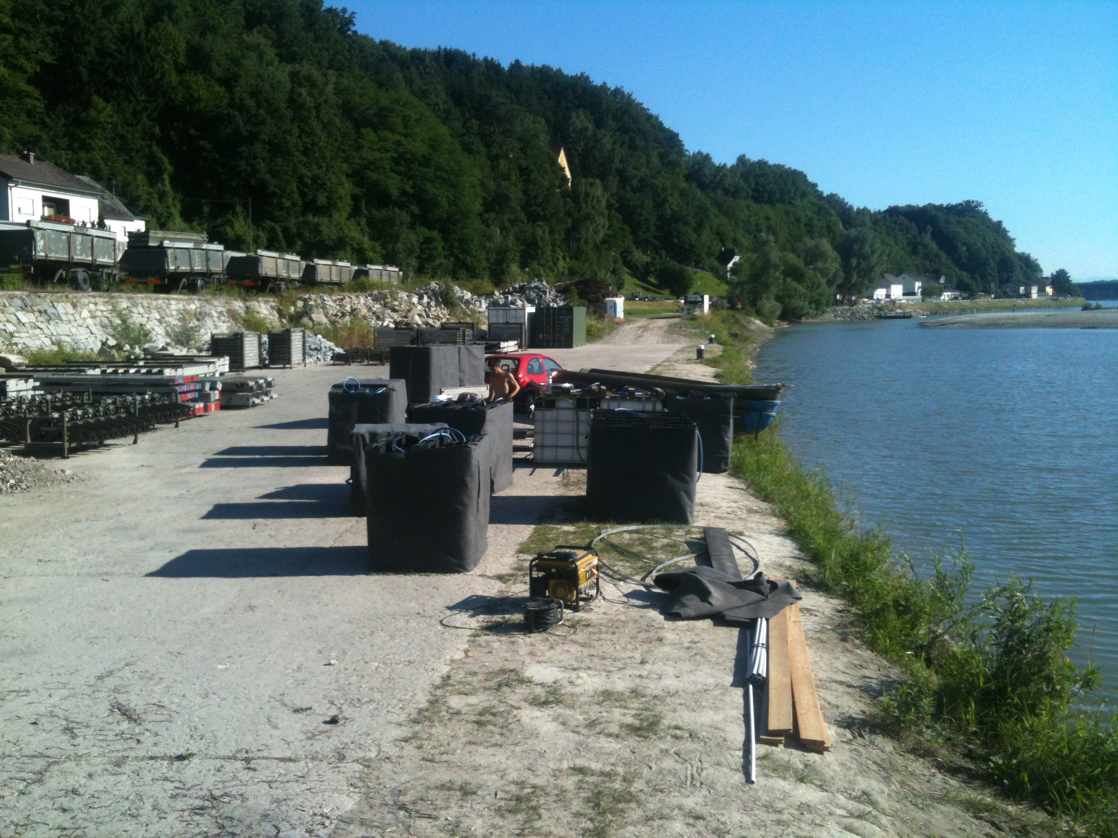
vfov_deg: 40.7
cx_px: 559
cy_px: 419
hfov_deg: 52.6
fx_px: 1130
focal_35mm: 35
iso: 64
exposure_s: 1/1059
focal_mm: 3.85
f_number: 2.8
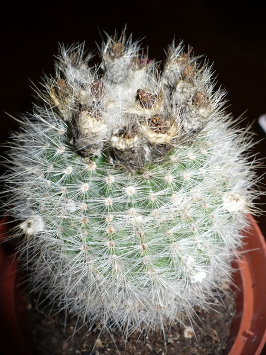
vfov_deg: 50.1
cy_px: 178
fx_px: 379
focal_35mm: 37
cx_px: 133
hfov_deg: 38.7
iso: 100
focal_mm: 6.1
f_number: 2.8
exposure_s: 1/30
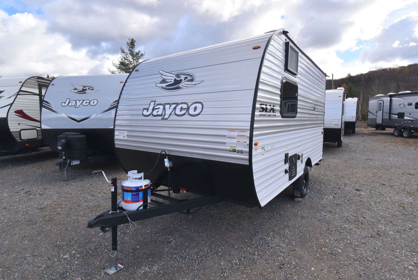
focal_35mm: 16
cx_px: 209
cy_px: 140
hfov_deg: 94.9
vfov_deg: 72.2
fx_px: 192
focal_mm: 11
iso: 200
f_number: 9
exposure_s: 1/320
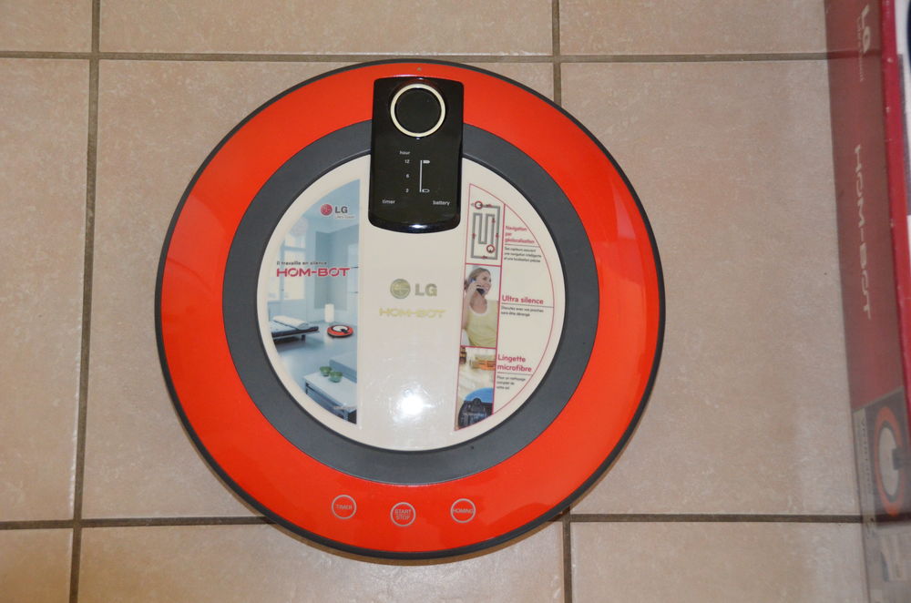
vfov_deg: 22.5
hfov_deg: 33.5
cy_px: 302
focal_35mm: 60
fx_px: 1515
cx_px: 456
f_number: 4.5
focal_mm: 40
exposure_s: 1/60
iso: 3200
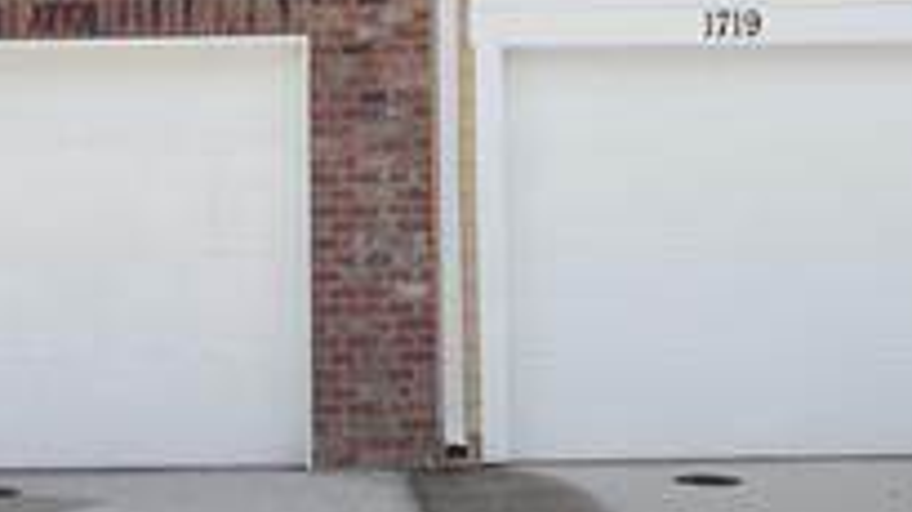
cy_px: -71
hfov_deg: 23.5
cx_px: 343
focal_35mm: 90
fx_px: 2182
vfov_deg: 13.1
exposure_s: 1/200
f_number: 7.1
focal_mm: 11.5
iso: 100
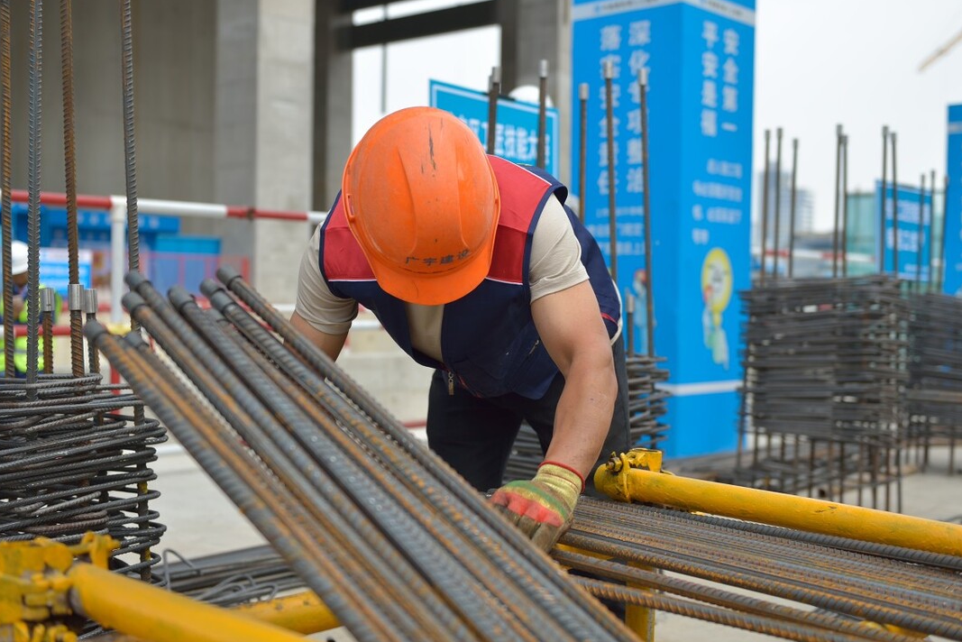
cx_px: 499
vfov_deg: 29.9
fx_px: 1203
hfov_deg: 43.6
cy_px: 312
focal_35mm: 45
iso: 100
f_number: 3.2
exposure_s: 1/640
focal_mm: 40
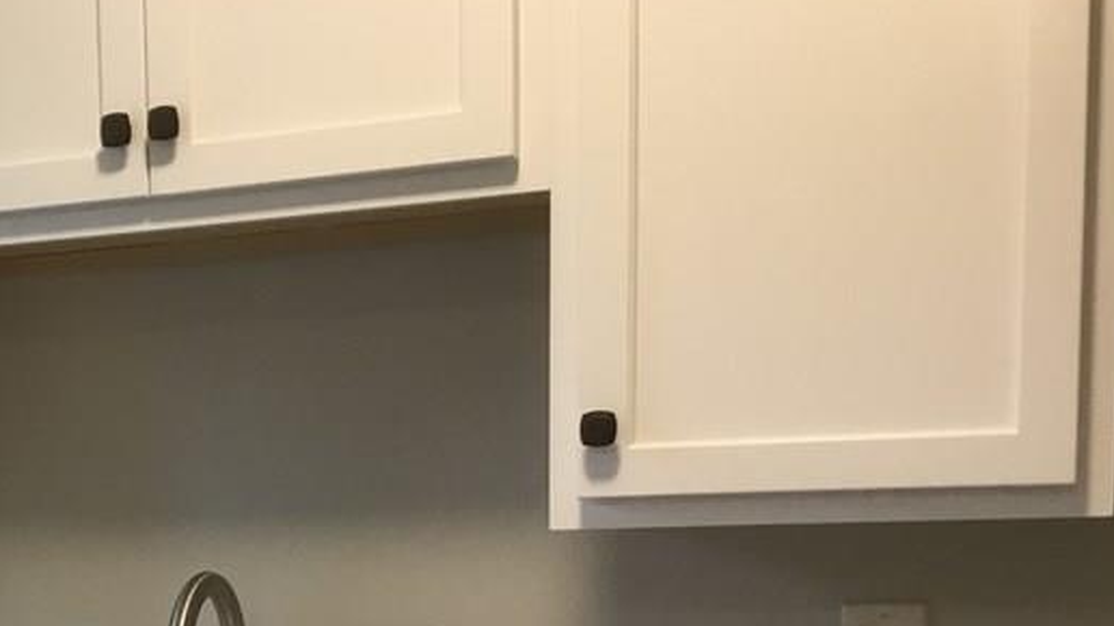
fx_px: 1979
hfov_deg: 29.6
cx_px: 30
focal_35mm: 67
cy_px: 734
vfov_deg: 17.2
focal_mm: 3.3
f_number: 2.4
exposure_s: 1/30
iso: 64
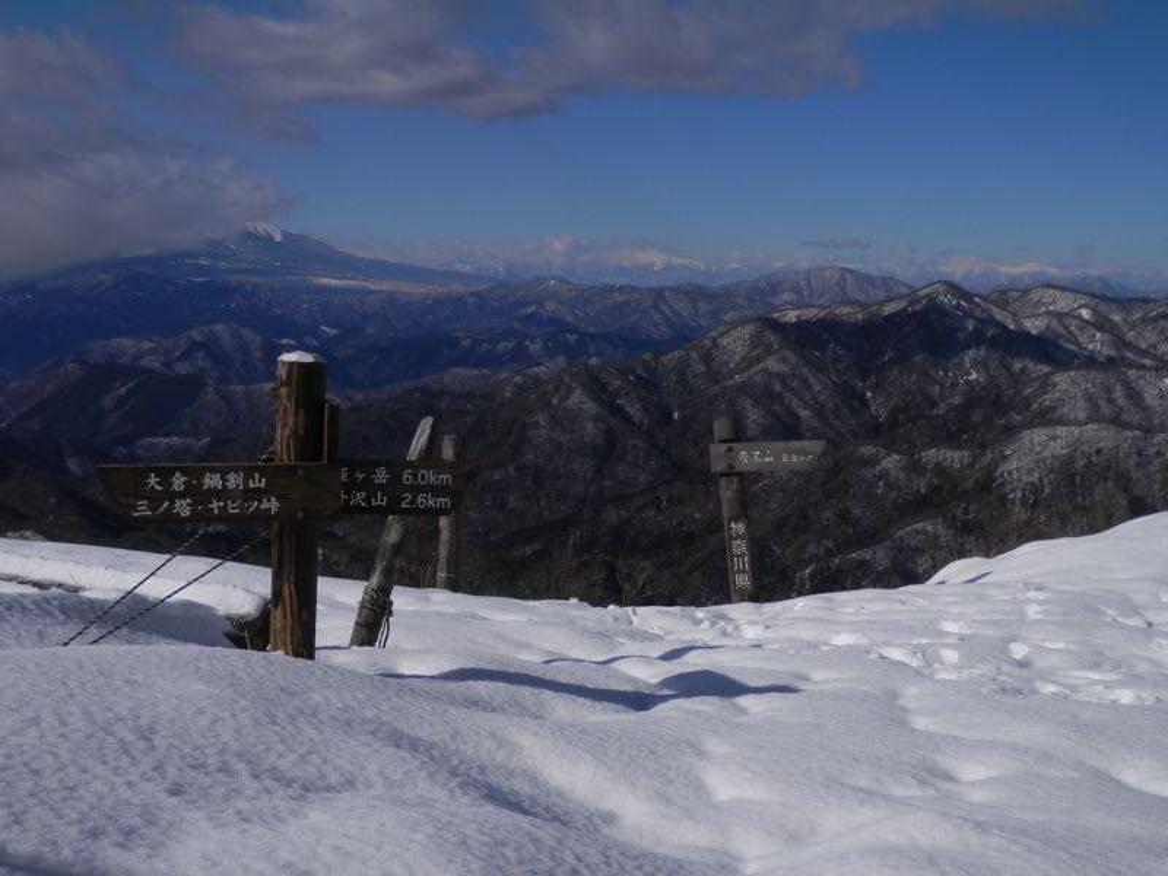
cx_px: 584
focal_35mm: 45
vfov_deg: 32.2
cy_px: 438
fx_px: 1518
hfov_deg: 42.1
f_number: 10.8
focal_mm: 8
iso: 80
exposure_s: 1/400
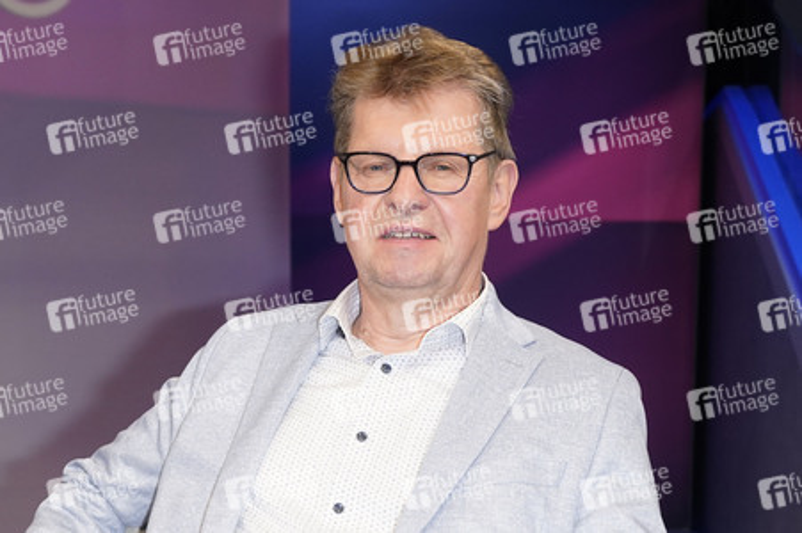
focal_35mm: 40
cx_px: 401
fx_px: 890
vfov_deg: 33.4
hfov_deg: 48.5
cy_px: 266
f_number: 5.6
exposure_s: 1/160
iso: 2000
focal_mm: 40
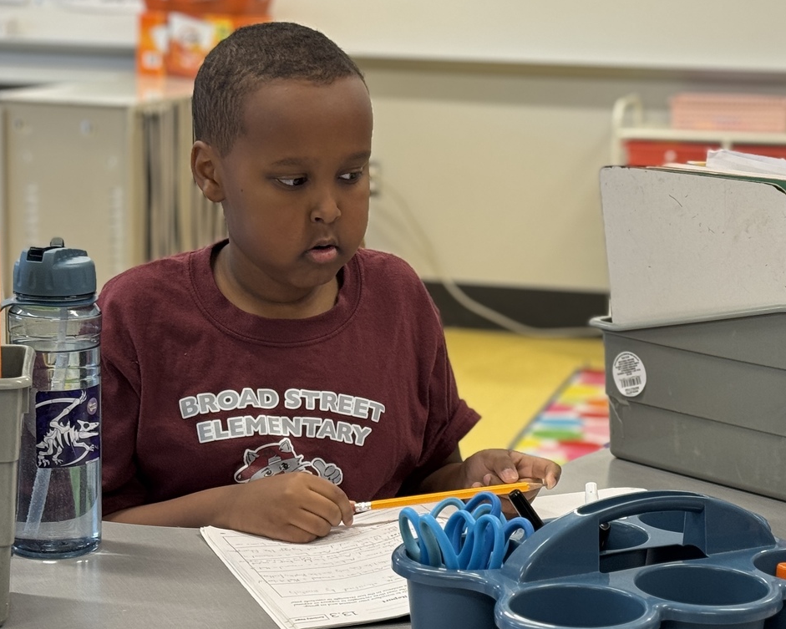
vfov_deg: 29.7
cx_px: 411
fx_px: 1187
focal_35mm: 51
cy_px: 316
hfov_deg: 36.6
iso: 64
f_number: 1.78
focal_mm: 6.76
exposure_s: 1/60
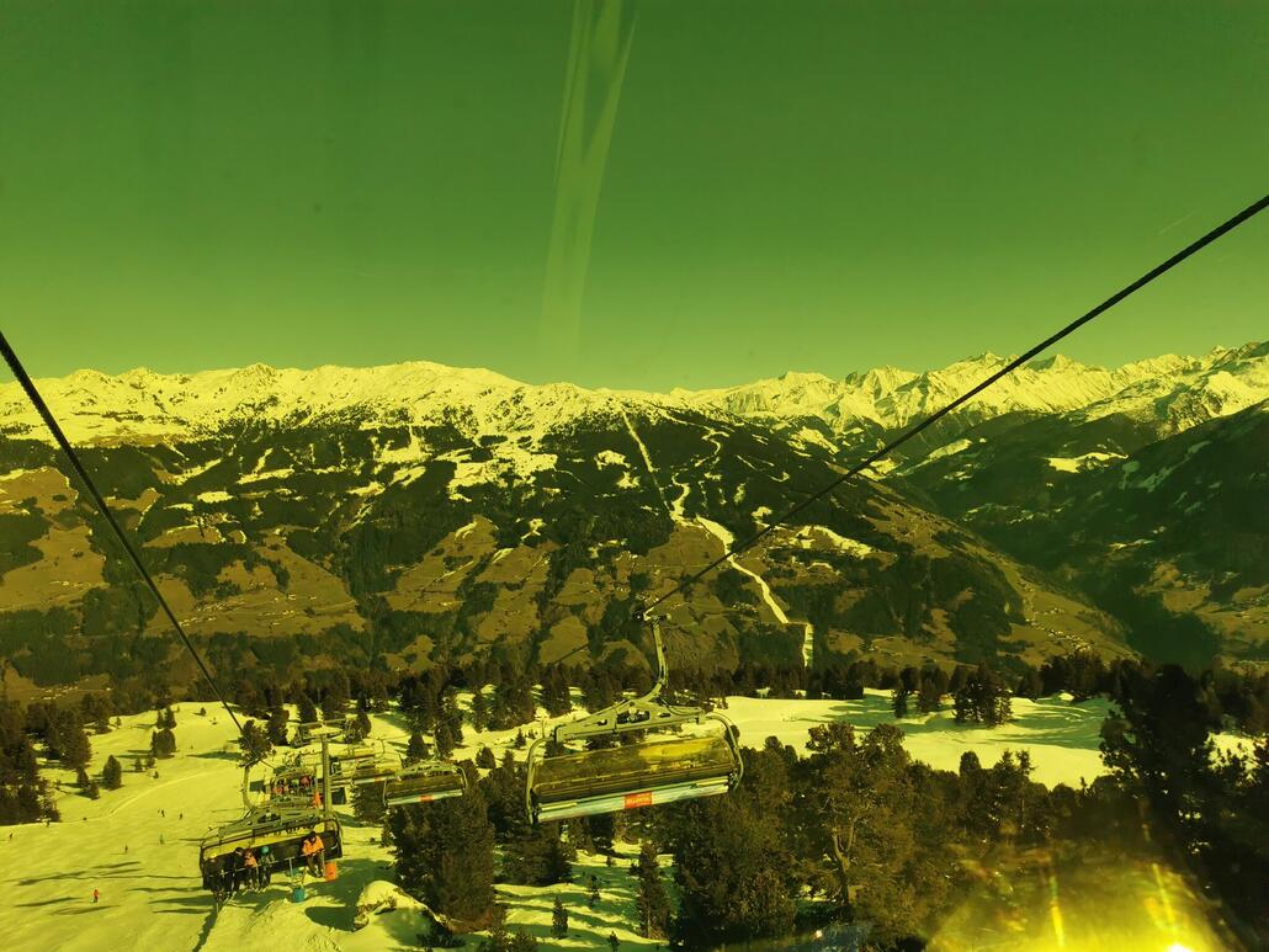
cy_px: 476
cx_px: 634
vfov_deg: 51.4
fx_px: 990
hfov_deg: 65.3
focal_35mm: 27
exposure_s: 1/9901
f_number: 1.8
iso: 50
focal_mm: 5.58
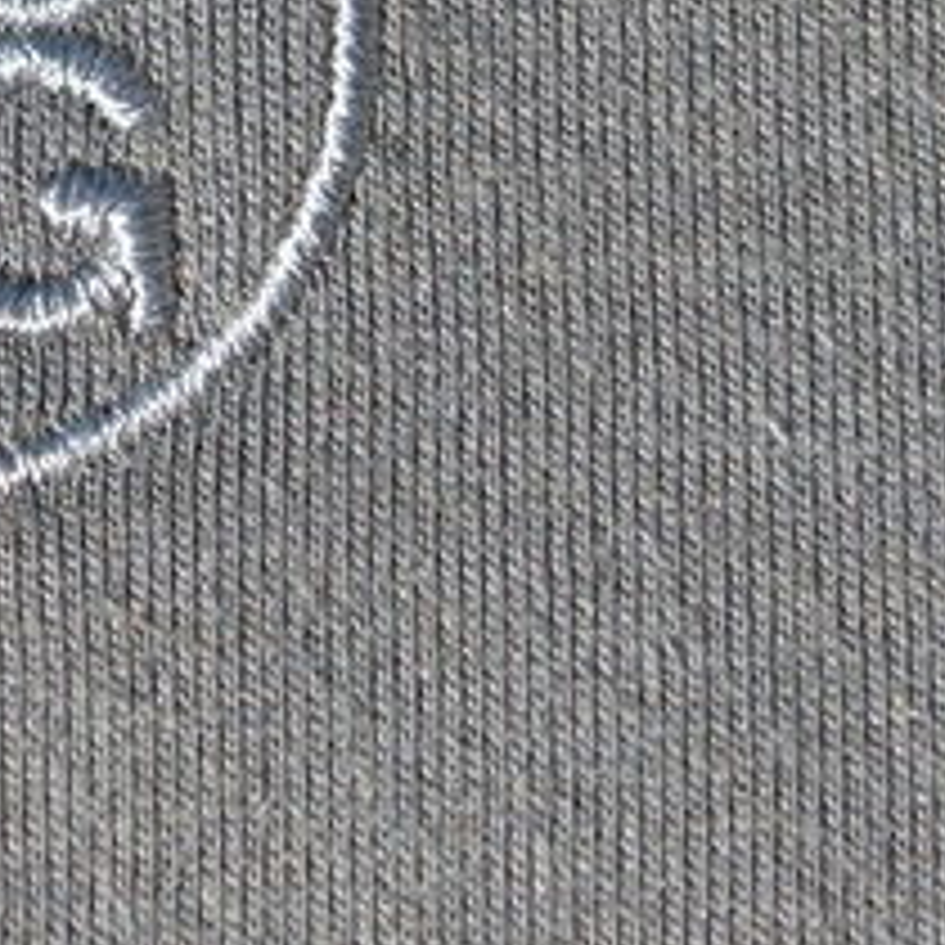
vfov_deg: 3.3
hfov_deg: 3.3
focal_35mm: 529
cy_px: 76
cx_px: -22
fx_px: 16339
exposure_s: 1/200
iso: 80
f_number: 5.6
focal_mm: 35.8
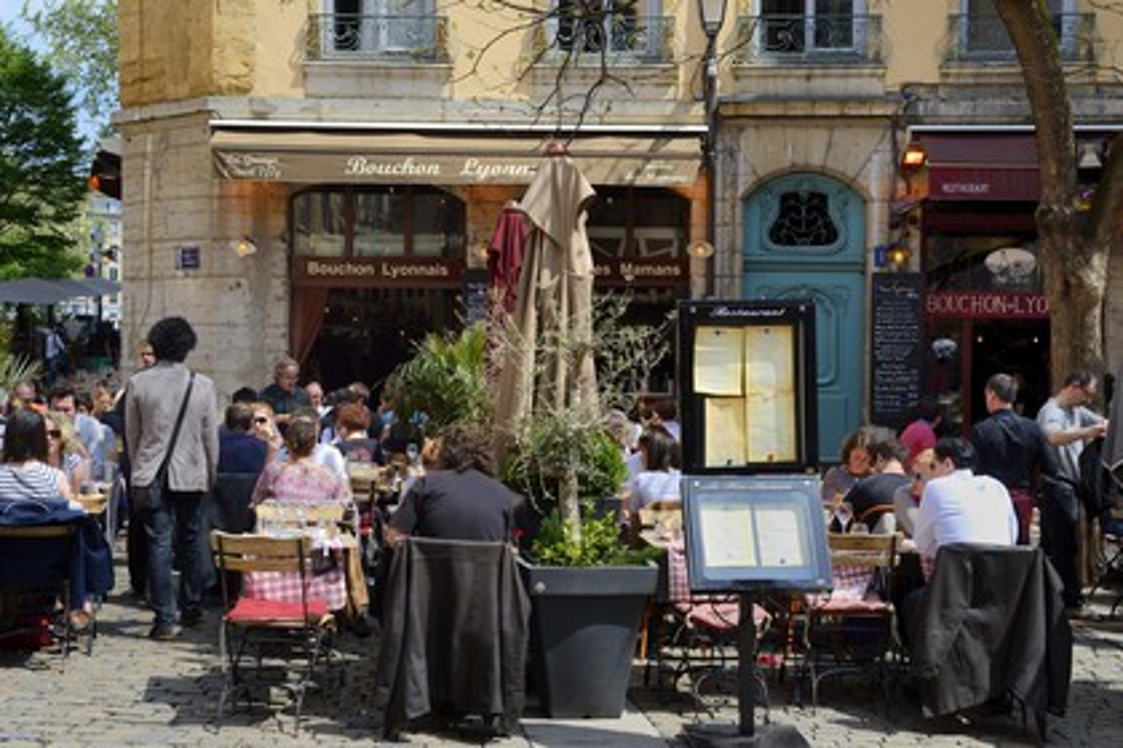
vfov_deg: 26.0
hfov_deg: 38.2
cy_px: 374
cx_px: 562
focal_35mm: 52
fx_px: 1622
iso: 200
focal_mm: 52
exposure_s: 1/200
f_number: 10
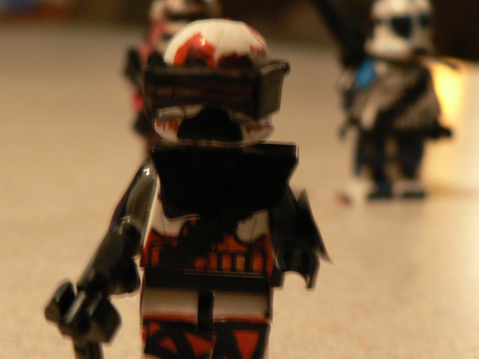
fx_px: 1149
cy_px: 212
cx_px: 217
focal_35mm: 83
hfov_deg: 23.5
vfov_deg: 17.8
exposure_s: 1/4
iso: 200
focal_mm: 11
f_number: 3.2
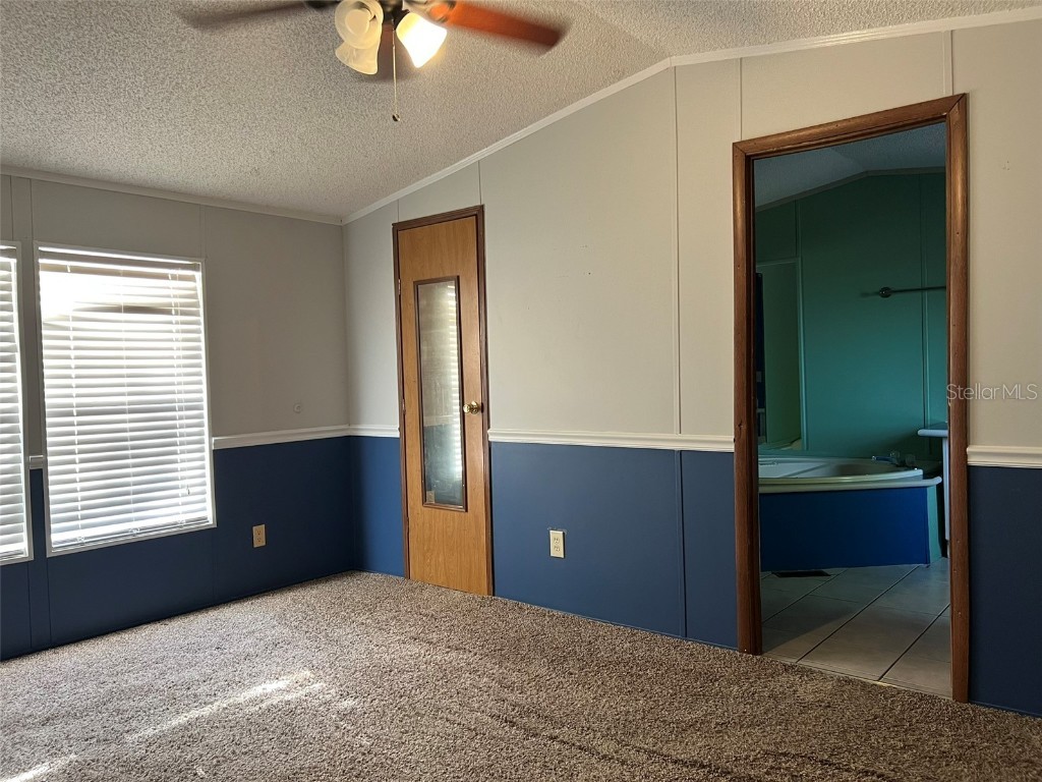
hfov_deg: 67.3
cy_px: 391
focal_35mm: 26
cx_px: 521
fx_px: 783
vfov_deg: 53.1
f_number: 1.5
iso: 160
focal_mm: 5.7
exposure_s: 1/60
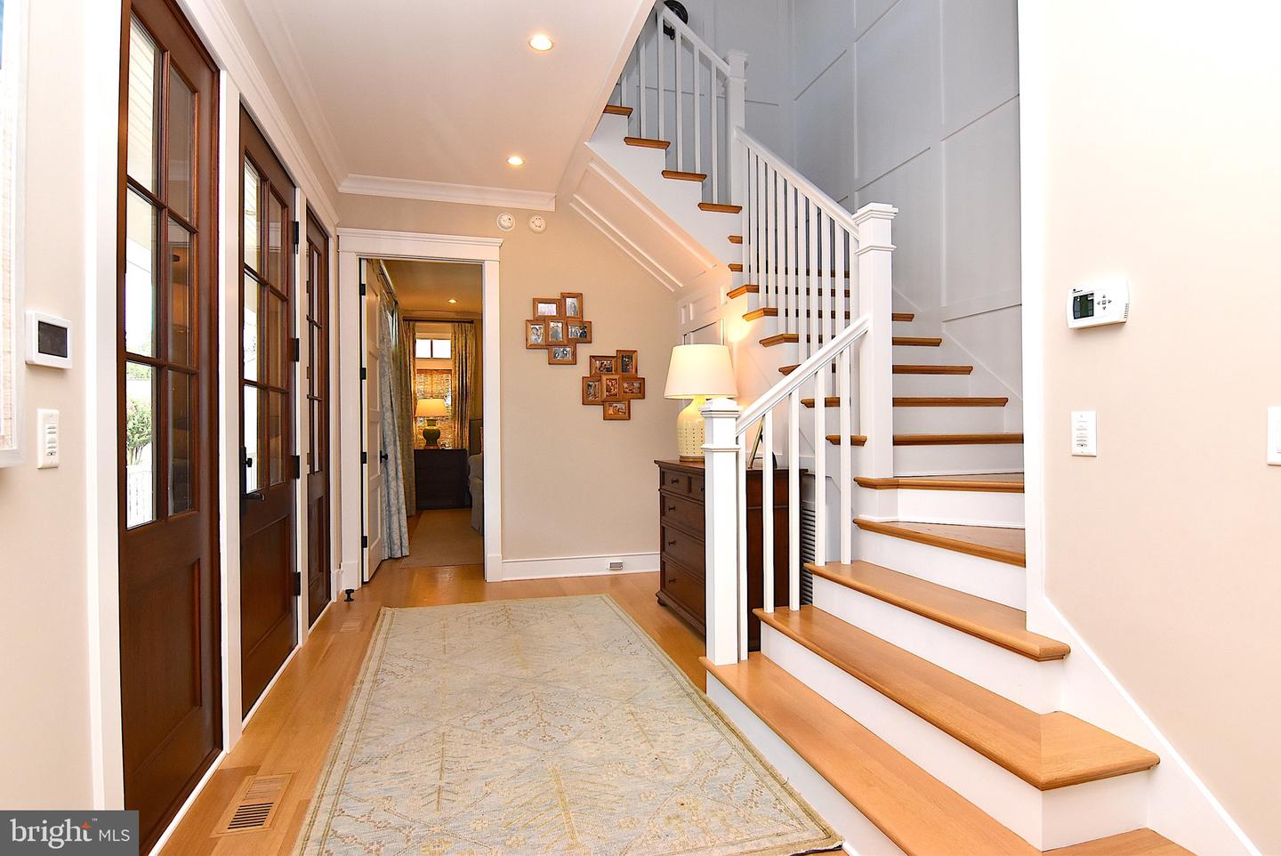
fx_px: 641
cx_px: 640
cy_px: 428
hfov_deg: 90.0
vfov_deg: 67.5
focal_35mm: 18
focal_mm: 12
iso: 800
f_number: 8
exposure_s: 1/100
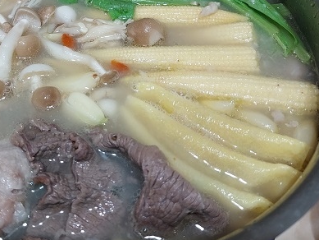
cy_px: 85
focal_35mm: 37
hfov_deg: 48.9
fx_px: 341
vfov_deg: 38.4
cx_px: 96
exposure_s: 1/30
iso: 320
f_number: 1.8
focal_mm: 4.6
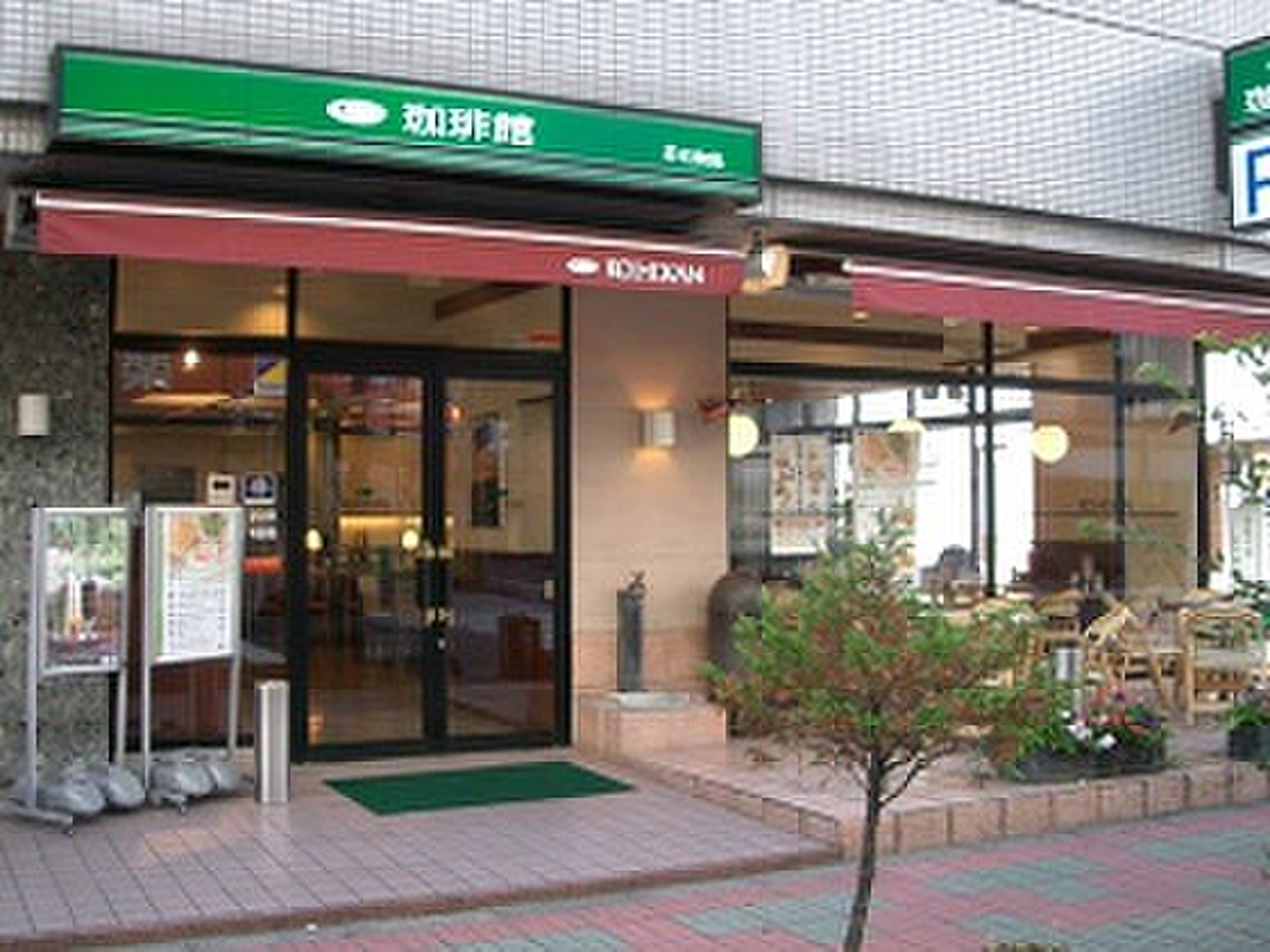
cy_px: 476
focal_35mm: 35
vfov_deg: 40.7
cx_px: 635
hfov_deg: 52.6
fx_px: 1284
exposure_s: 1/80
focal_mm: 5.8
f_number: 2.6
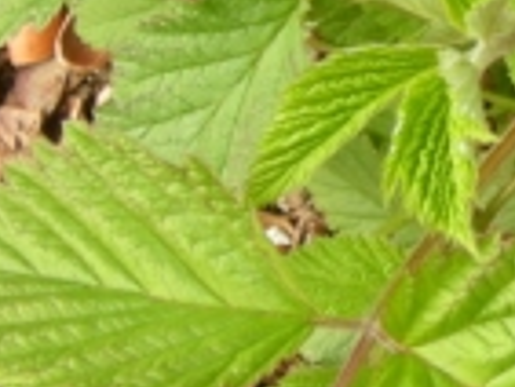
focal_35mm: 191
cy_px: 73
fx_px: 2844
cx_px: 723
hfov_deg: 10.1
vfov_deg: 7.8
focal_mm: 7.5
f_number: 3.5
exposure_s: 1/104
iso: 64
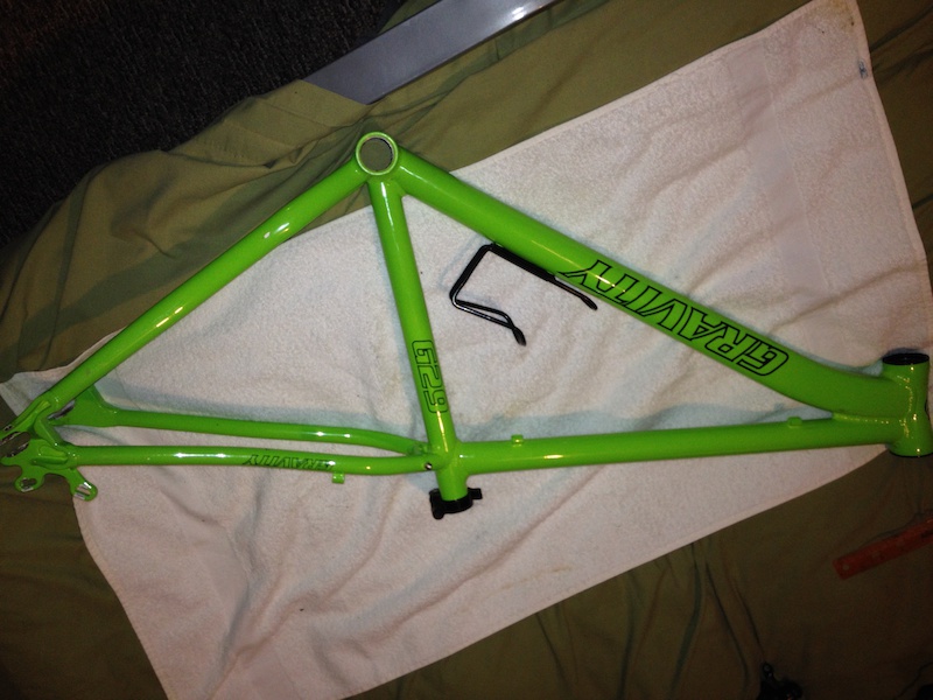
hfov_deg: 52.6
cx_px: 466
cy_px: 350
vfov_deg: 40.7
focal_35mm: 35
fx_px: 943
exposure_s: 1/20
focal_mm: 4.28
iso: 80
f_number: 2.4
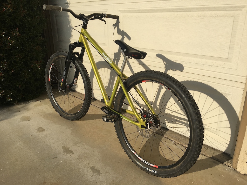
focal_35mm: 29
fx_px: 207
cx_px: 124
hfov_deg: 61.7
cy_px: 92
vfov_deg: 48.2
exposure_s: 1/3344
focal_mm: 4.15
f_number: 2.2
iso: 25
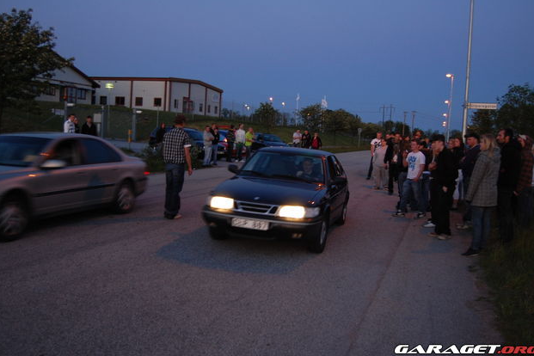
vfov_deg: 37.3
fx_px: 527
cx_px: 267
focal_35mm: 36
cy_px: 175
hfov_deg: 53.8
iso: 560
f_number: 3.8
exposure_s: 1/30
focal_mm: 23
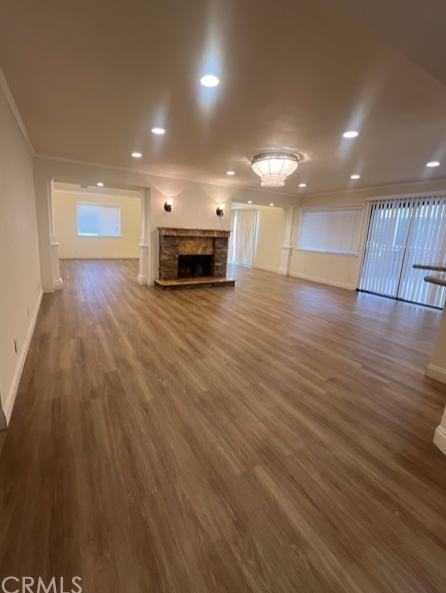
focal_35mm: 14
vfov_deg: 101.9
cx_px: 207
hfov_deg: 85.6
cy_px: 281
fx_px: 240
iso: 125
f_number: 1.8
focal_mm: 1.57
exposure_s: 1/60
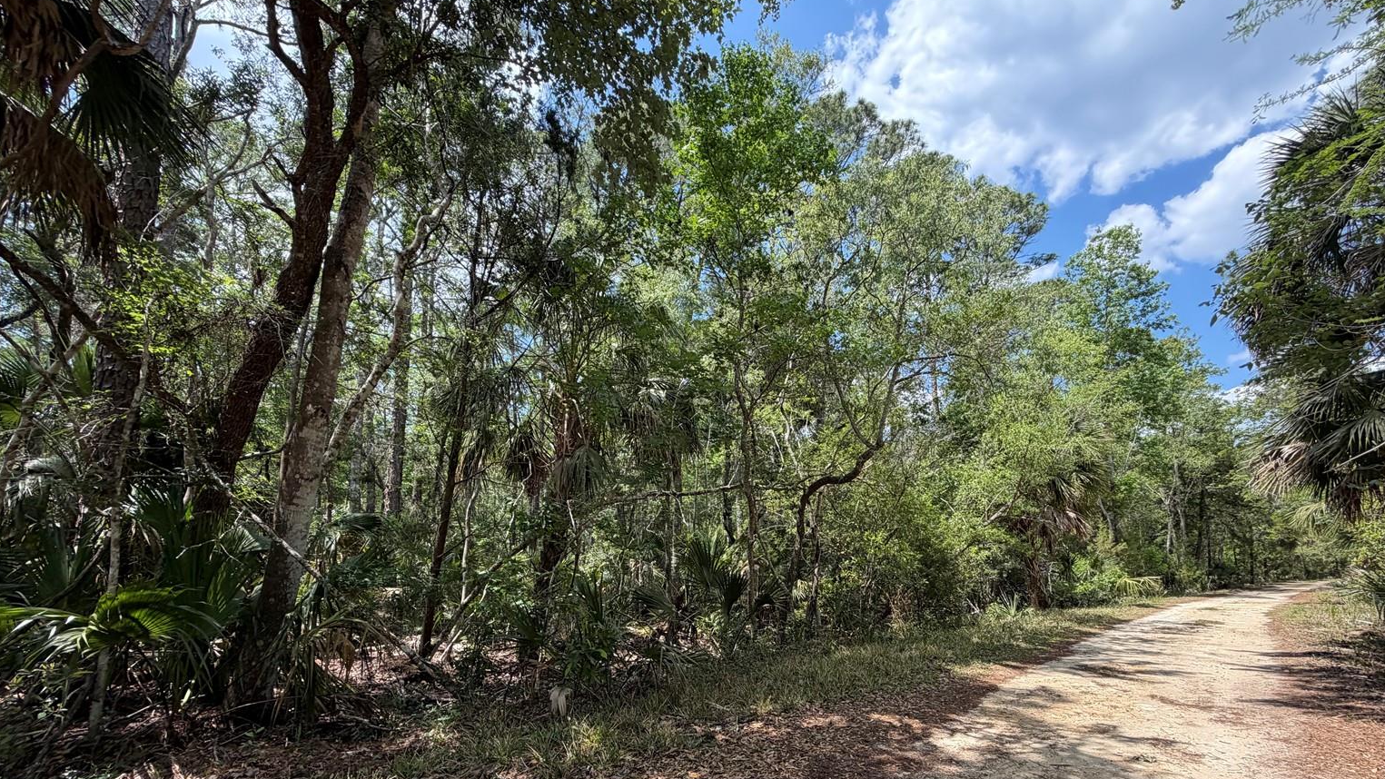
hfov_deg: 99.3
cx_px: 722
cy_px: 517
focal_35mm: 16
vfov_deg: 65.4
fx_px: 588
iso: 50
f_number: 2.2
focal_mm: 2.22
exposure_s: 1/502
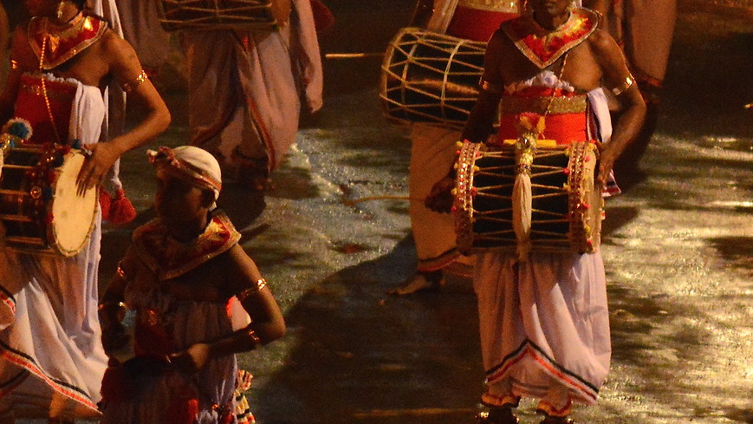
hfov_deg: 3.3
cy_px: -51
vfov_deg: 1.9
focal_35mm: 650
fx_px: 12979
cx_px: 394
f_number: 5
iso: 3200
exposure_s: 1/40
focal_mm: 150
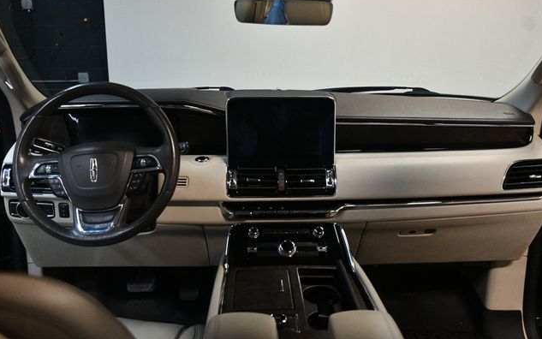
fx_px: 517
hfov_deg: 55.3
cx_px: 271
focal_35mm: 35
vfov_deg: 36.3
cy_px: 159
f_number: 3.8
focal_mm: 23
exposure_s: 1/125
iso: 2800
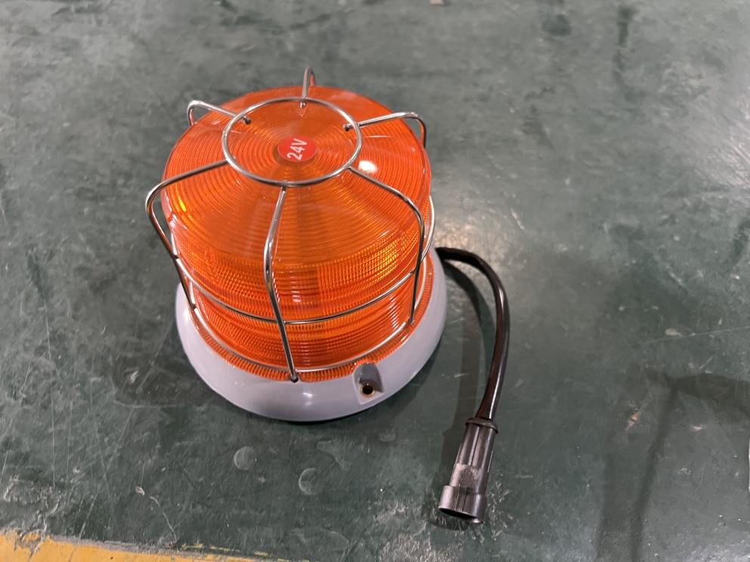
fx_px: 563
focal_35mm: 26
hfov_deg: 67.3
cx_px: 375
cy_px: 281
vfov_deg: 53.1
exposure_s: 1/33
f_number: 1.5
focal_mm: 5.7
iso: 400
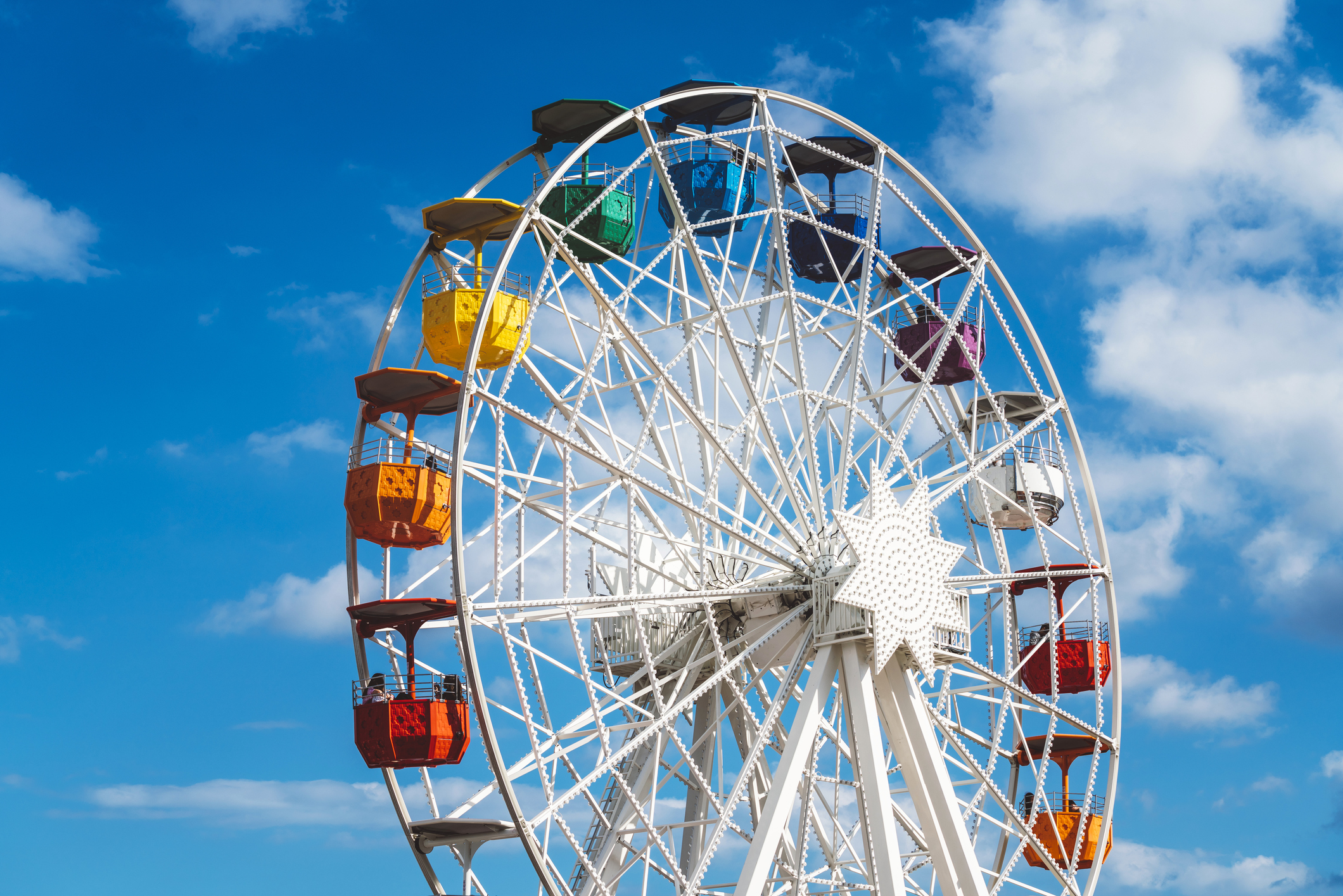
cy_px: 448
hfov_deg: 28.5
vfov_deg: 19.2
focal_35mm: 71
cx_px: 672
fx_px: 2649
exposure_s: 1/640
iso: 100
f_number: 7.1
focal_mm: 71
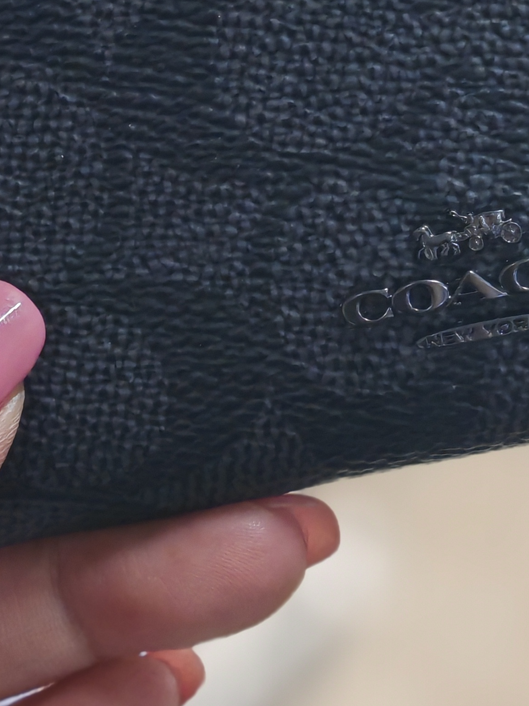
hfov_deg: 11.1
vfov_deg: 14.6
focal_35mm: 133
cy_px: -6
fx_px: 2710
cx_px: 458
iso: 160
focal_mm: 5.3
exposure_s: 1/100
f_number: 2.4
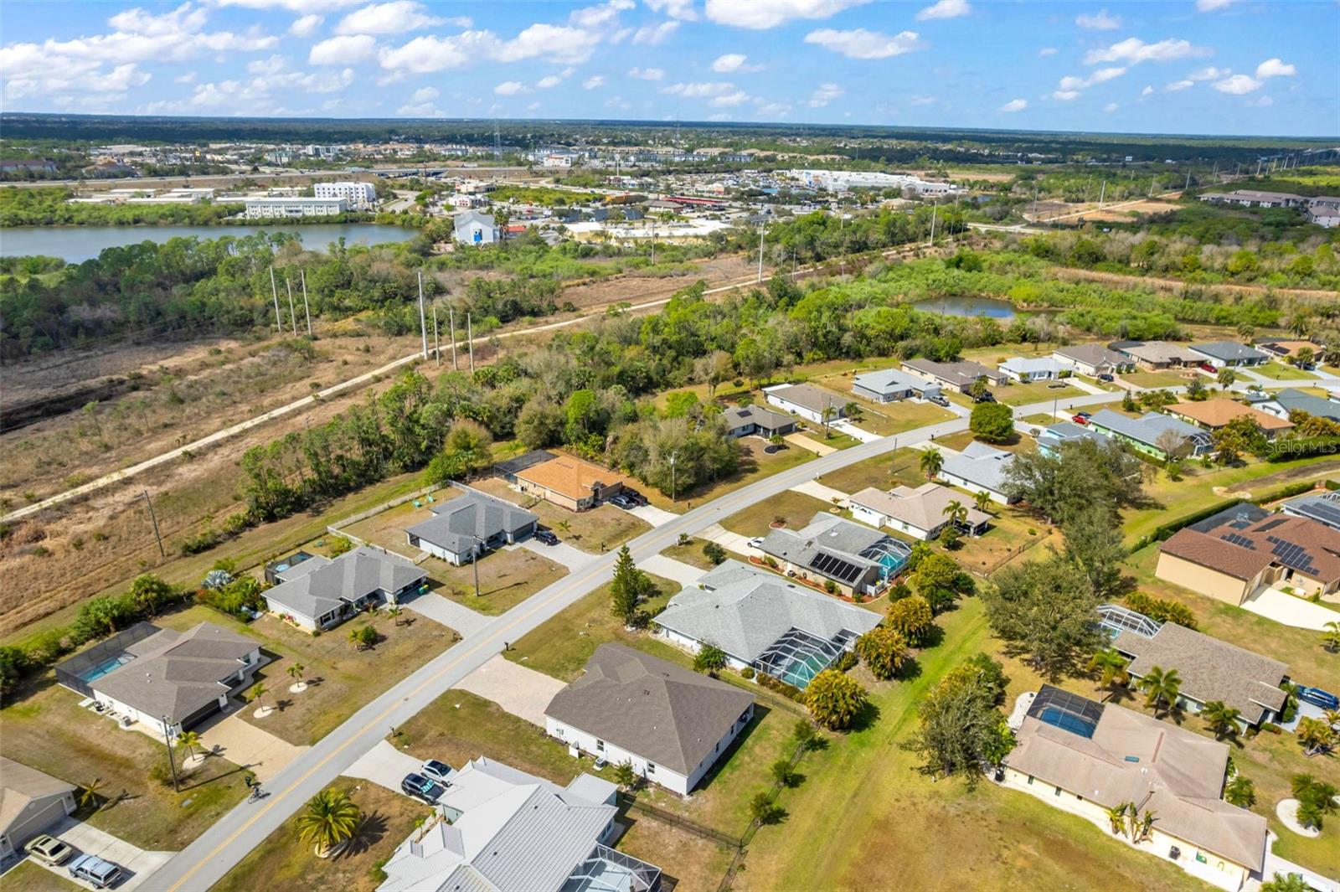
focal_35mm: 22
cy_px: 446
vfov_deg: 57.2
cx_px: 670
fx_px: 818
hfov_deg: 78.6
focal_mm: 8.38
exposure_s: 1/2000
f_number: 2.8
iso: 100
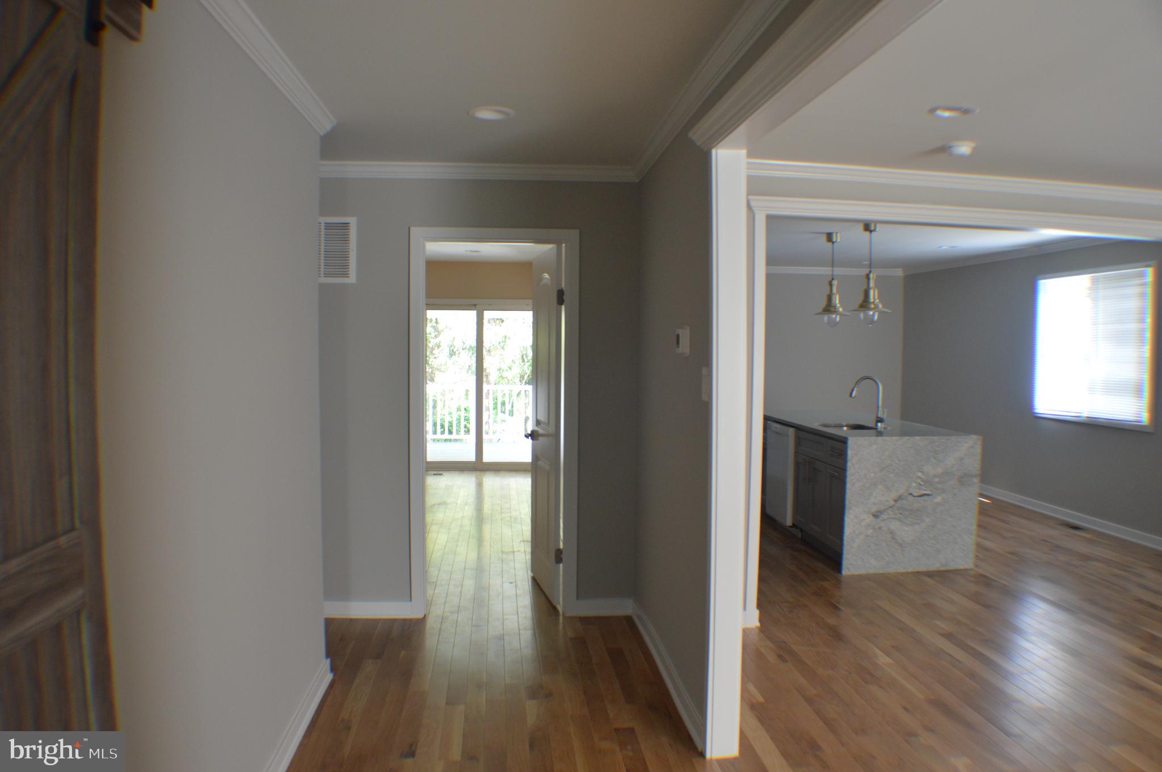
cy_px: 386
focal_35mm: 33
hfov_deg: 57.3
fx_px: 1064
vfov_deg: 39.9
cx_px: 581
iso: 640
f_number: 3.5
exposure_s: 1/60
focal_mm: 22
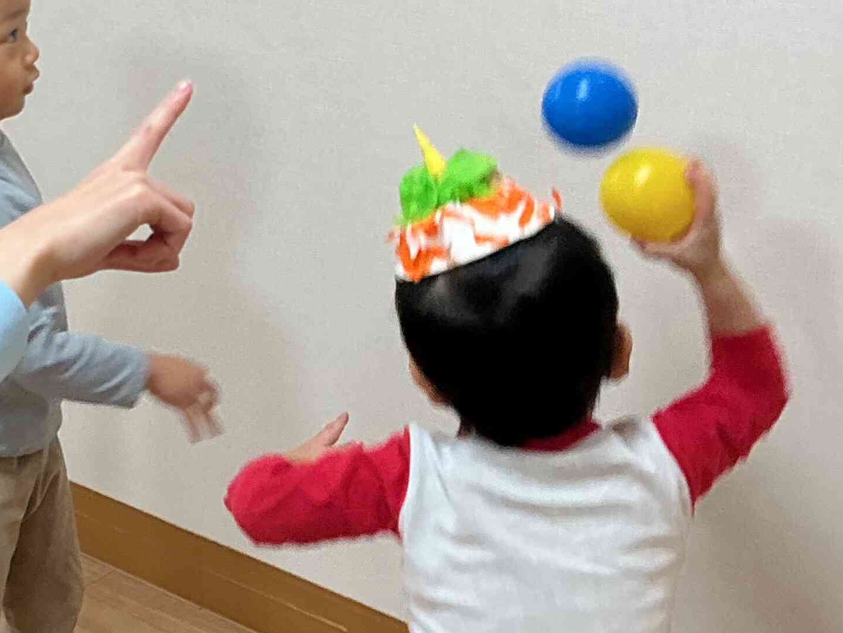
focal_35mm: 81
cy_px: 130
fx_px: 1973
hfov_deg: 23.5
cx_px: 81
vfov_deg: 18.1
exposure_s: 1/60
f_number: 1.8
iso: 40
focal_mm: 3
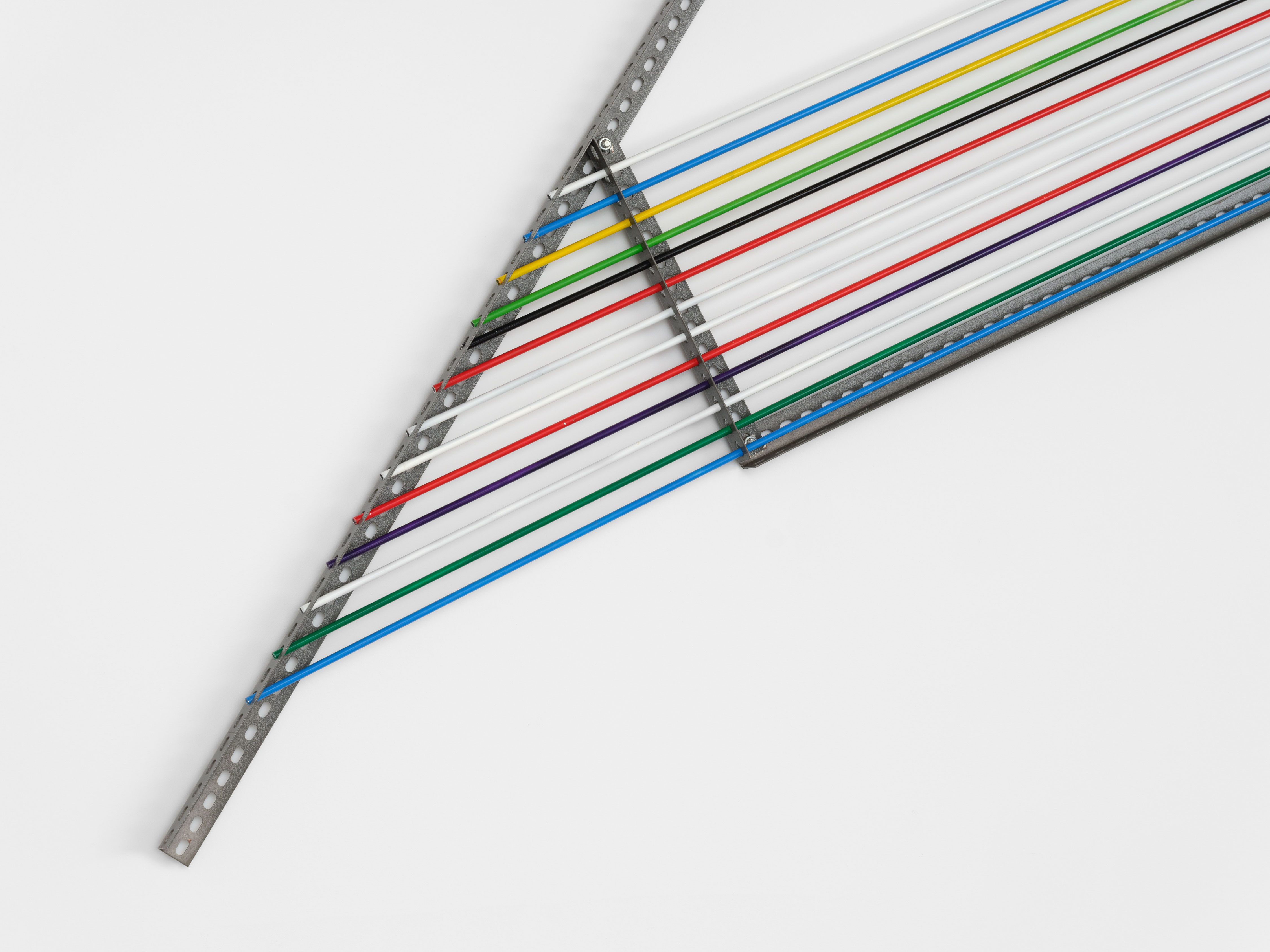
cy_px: 476
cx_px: 635
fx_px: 3192
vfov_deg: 17.0
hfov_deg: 22.5
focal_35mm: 87
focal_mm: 110
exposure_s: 1/100
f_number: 11
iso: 400
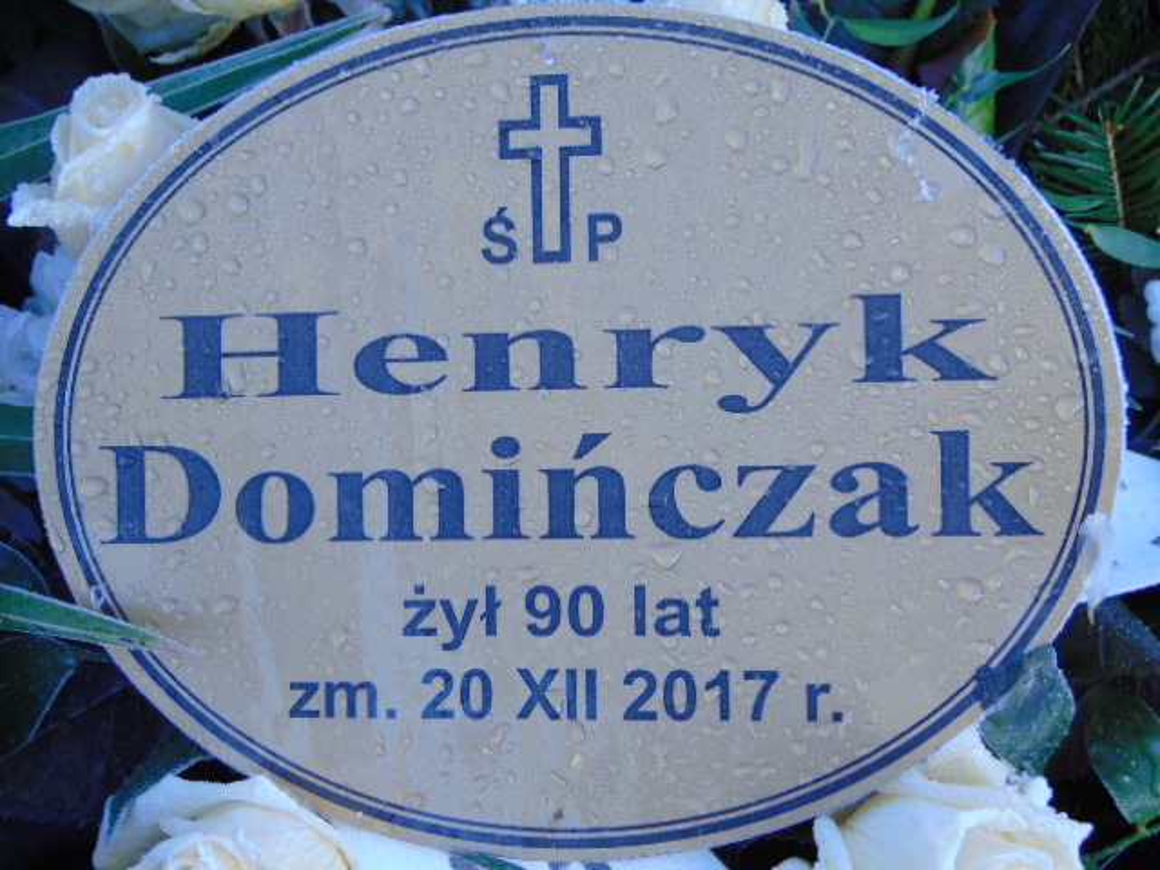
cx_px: 580
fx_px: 2379
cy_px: 435
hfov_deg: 27.4
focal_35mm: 71
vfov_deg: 20.7
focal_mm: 12.8
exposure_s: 1/100
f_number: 3.7
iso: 80
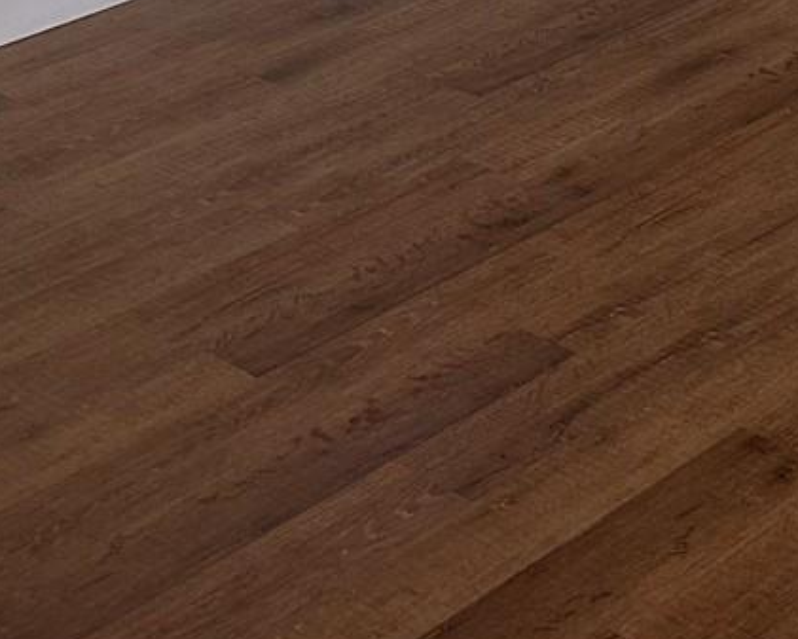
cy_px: -290
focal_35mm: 89
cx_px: 1384
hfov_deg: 17.8
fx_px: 2102
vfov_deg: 16.0
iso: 160
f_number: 1.78
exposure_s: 1/60
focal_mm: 6.86
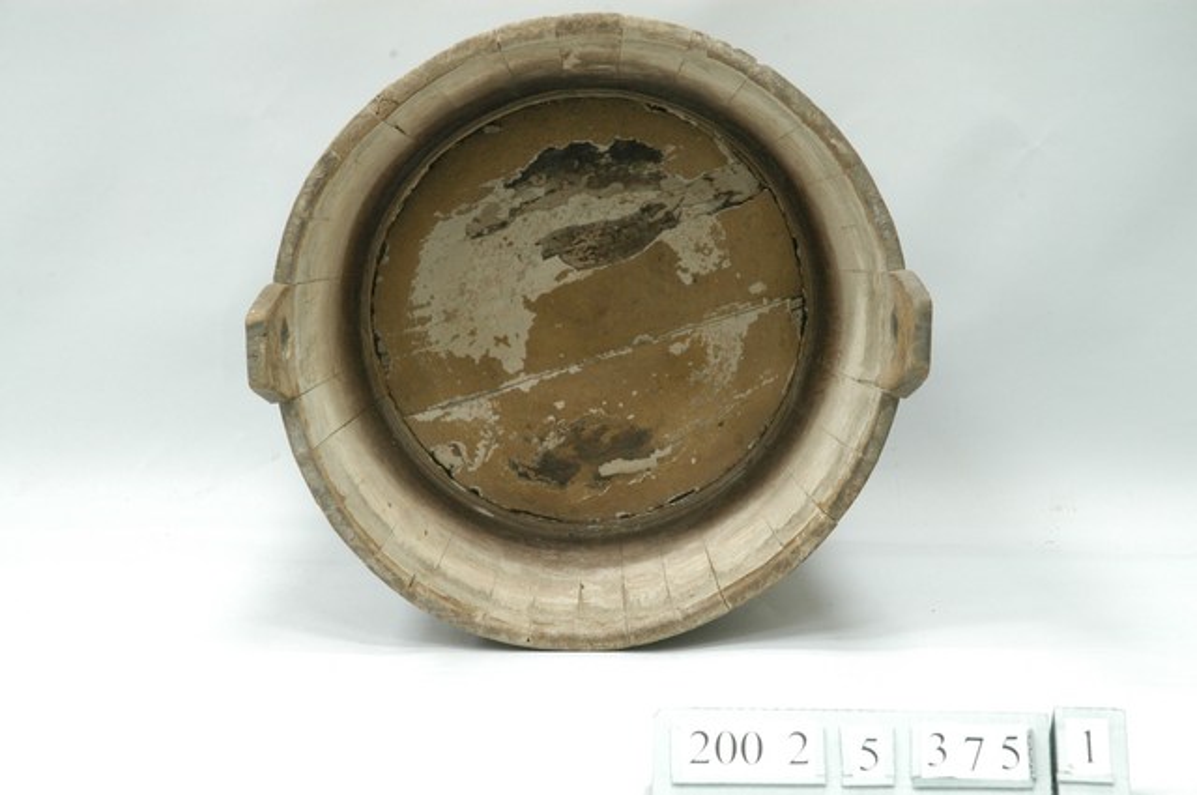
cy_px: 398
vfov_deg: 13.0
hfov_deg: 19.5
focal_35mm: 105
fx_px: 3487
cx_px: 598
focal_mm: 70
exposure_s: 1/8
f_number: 8
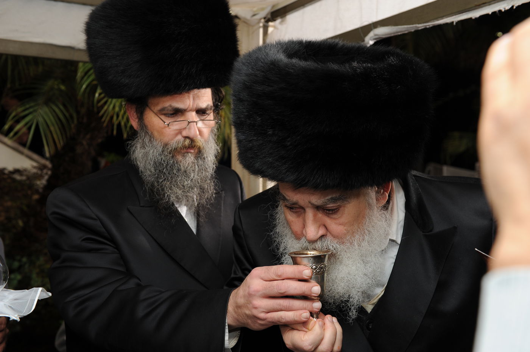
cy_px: 176
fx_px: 647
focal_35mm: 44
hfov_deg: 44.5
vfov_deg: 30.5
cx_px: 265
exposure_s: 1/160
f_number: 5.6
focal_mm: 44
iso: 500
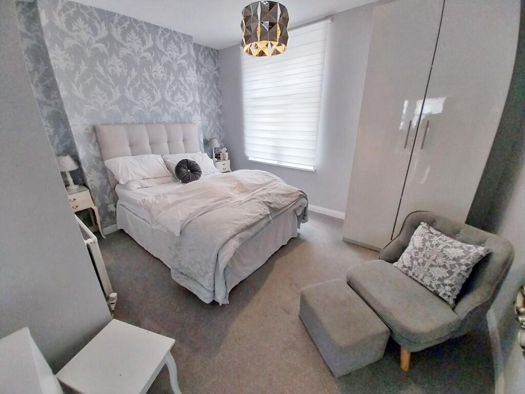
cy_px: 197
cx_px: 262
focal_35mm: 13
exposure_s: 1/50
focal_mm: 1.13
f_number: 2.2
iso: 80
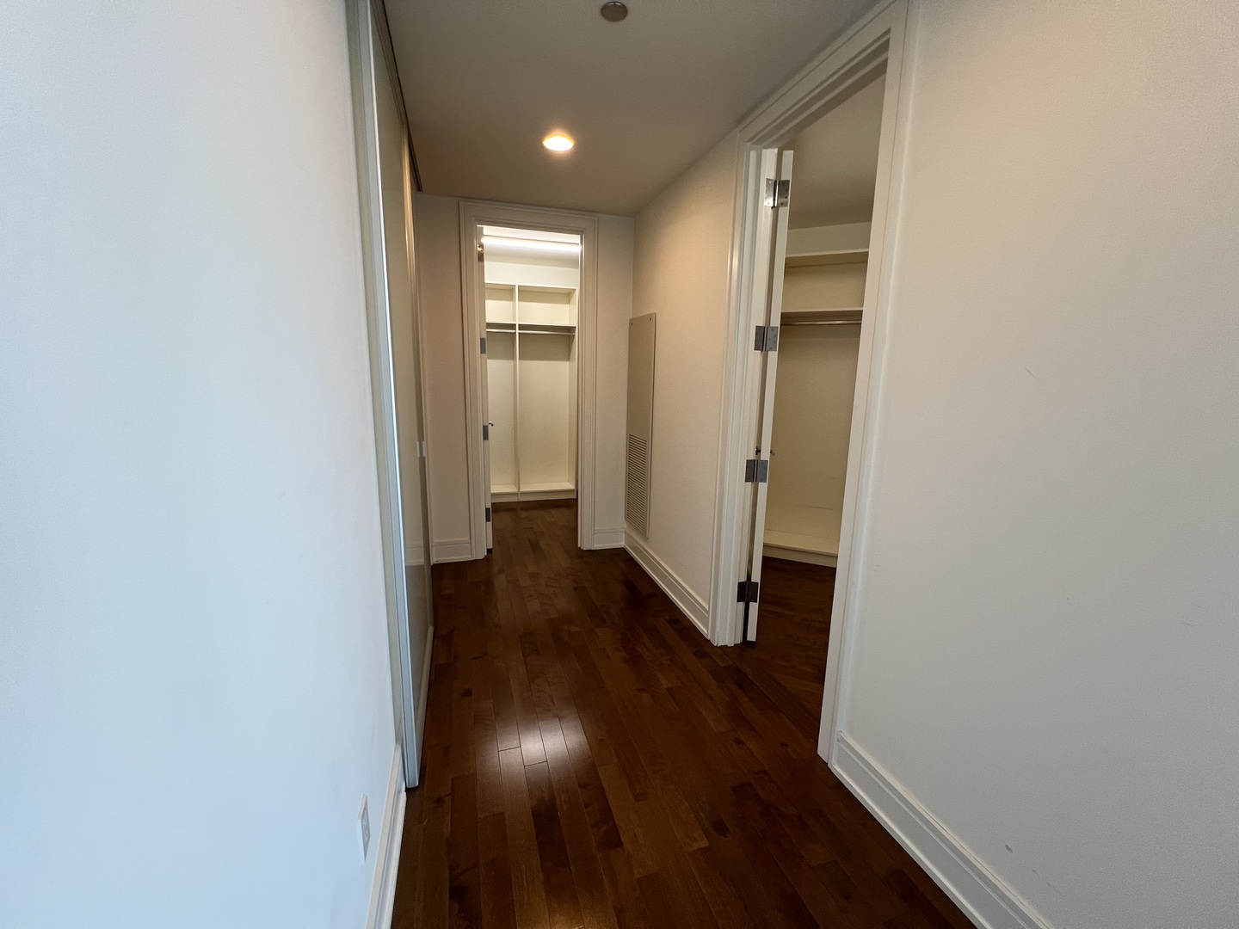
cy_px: 464
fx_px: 465
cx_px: 620
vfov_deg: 89.9
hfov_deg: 106.2
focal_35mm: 13
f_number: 1.8
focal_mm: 1.57
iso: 200
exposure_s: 1/120
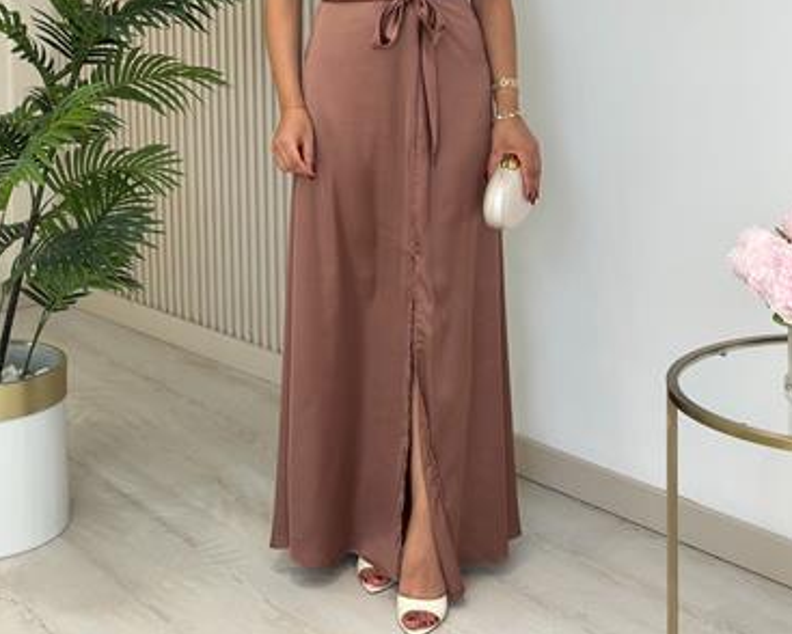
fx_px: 1595
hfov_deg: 27.9
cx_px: 408
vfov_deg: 22.0
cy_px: 72
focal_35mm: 68
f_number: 1.78
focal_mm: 6.86
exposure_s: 1/215
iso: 80
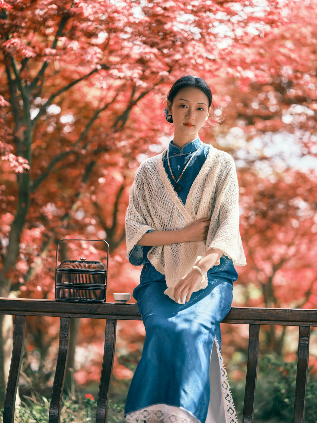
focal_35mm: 87
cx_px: 158
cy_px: 212
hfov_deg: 17.0
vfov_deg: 22.5
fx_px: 1062
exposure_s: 1/320
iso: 100
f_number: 2
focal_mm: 110
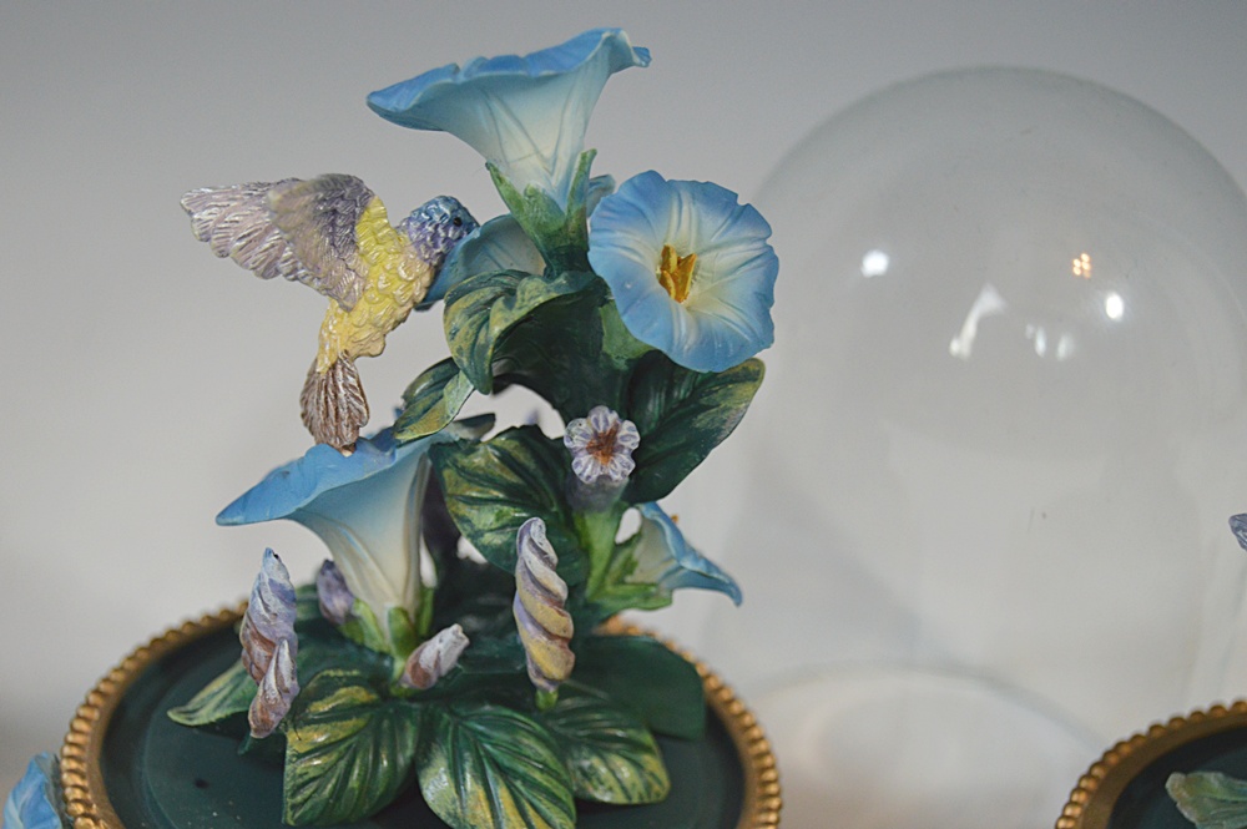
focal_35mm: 78
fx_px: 2700
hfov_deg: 26.0
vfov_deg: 17.5
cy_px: 414
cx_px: 624
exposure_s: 1/60
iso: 1000
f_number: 5.6
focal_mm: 52
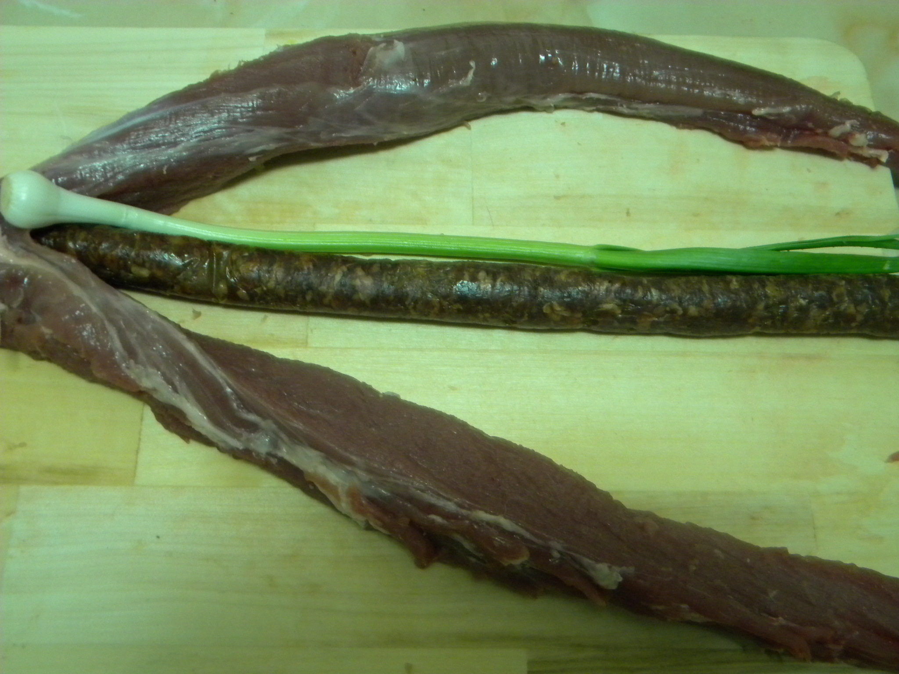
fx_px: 935
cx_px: 450
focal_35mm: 36
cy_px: 337
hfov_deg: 51.4
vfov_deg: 39.7
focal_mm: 6.4
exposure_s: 1/26.7
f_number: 3.7
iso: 400
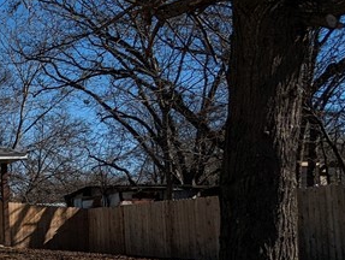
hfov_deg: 22.8
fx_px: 569
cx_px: -244
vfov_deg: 25.4
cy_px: 200
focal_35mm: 57
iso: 47
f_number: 2.2
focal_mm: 2.35
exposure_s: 1/2732
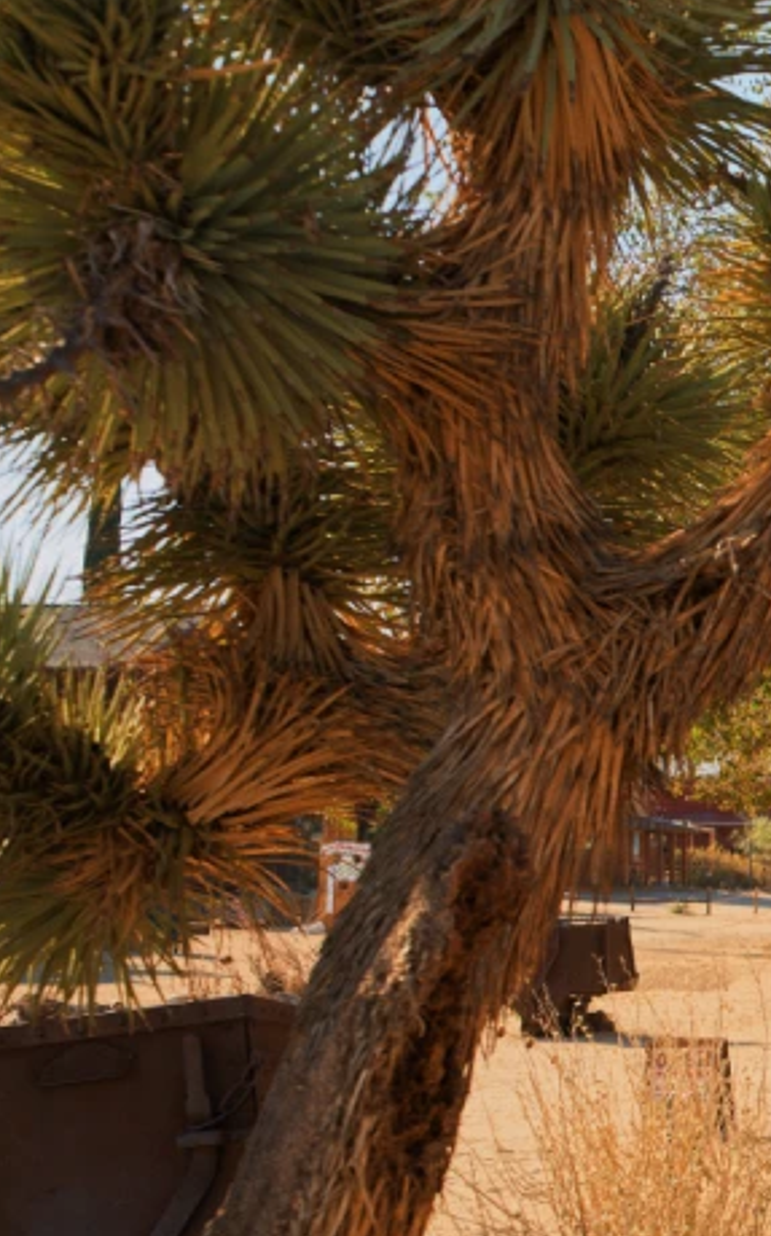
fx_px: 3366
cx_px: 1445
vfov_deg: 20.7
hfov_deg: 11.9
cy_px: 893
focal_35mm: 100
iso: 125
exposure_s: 1/340
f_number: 3.6
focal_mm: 27
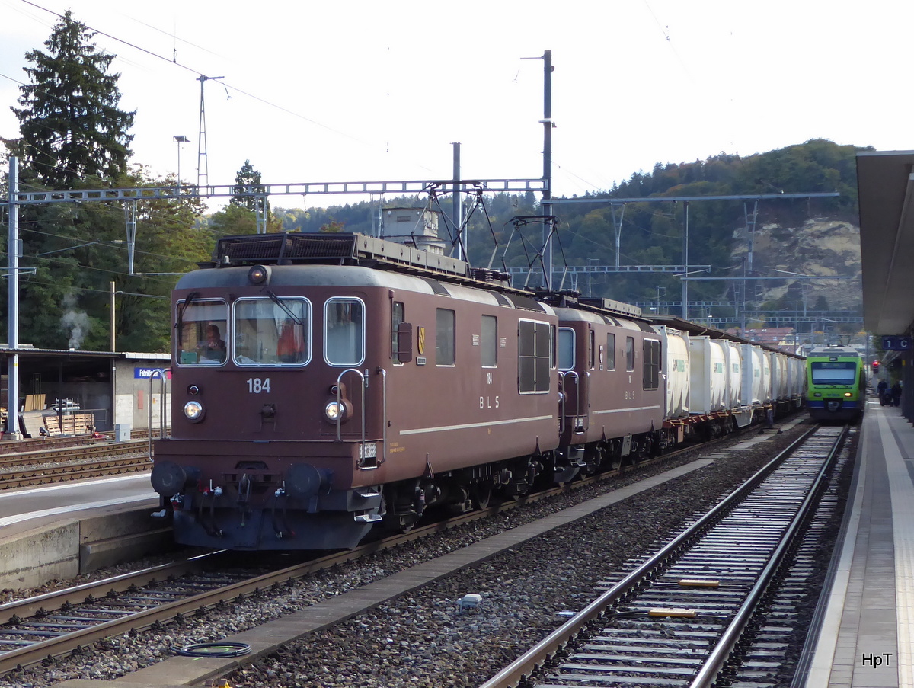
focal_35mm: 47
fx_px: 1242
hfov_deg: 40.4
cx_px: 457
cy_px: 344
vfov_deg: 30.9
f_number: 4
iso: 250
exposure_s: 1/500
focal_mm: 8.4
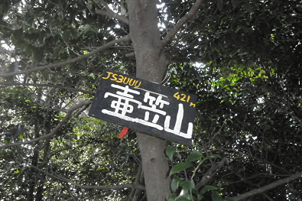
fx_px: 335
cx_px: 150
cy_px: 109
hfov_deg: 48.5
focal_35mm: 40
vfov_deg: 33.4
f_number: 3.9
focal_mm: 6.9
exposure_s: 1/60
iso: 800
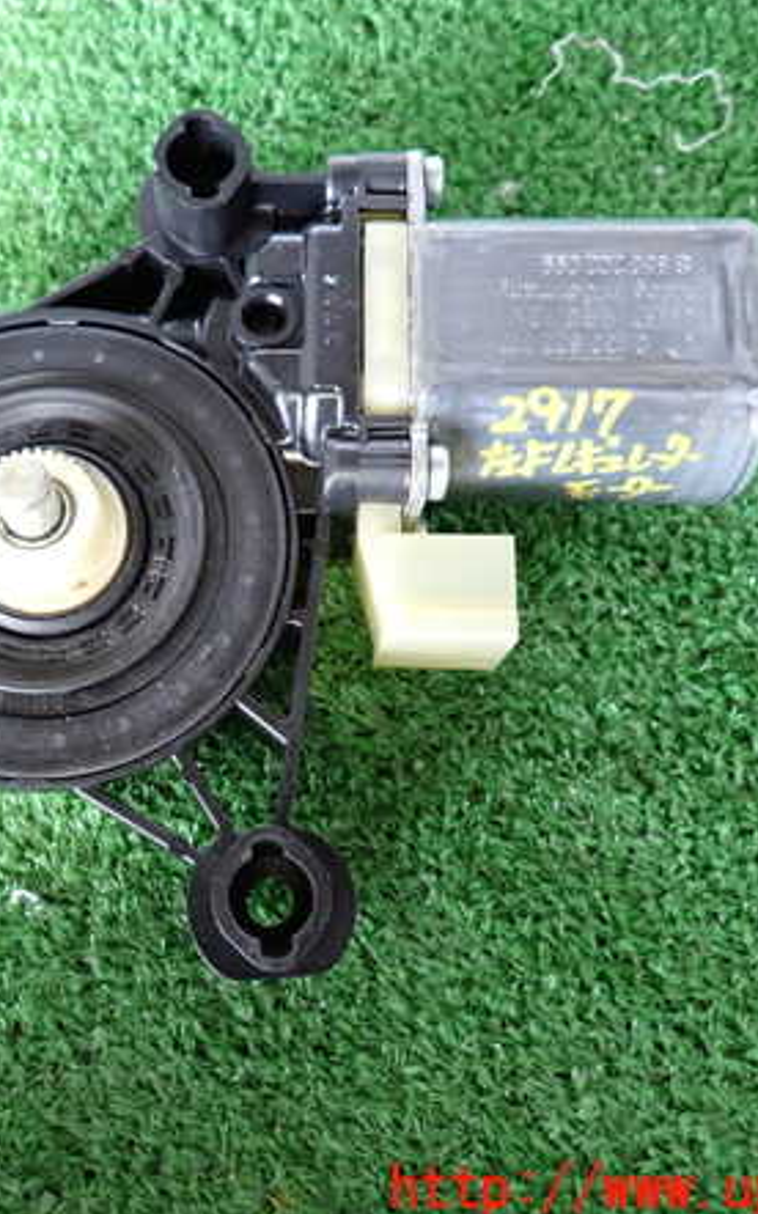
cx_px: 187
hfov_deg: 34.5
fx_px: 1191
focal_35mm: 36
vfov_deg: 54.0
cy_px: 607
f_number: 2
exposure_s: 1/30
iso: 320
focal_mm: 4.5
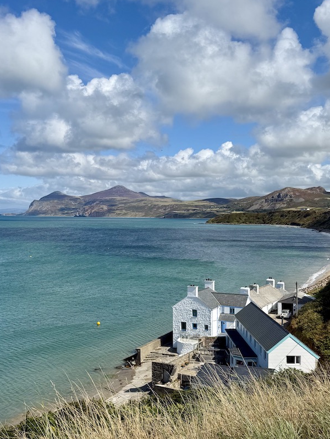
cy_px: 245
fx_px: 508
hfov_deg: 35.9
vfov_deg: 46.7
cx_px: 184
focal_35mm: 40
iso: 80
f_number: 1.78
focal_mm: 6.76
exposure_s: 1/8130
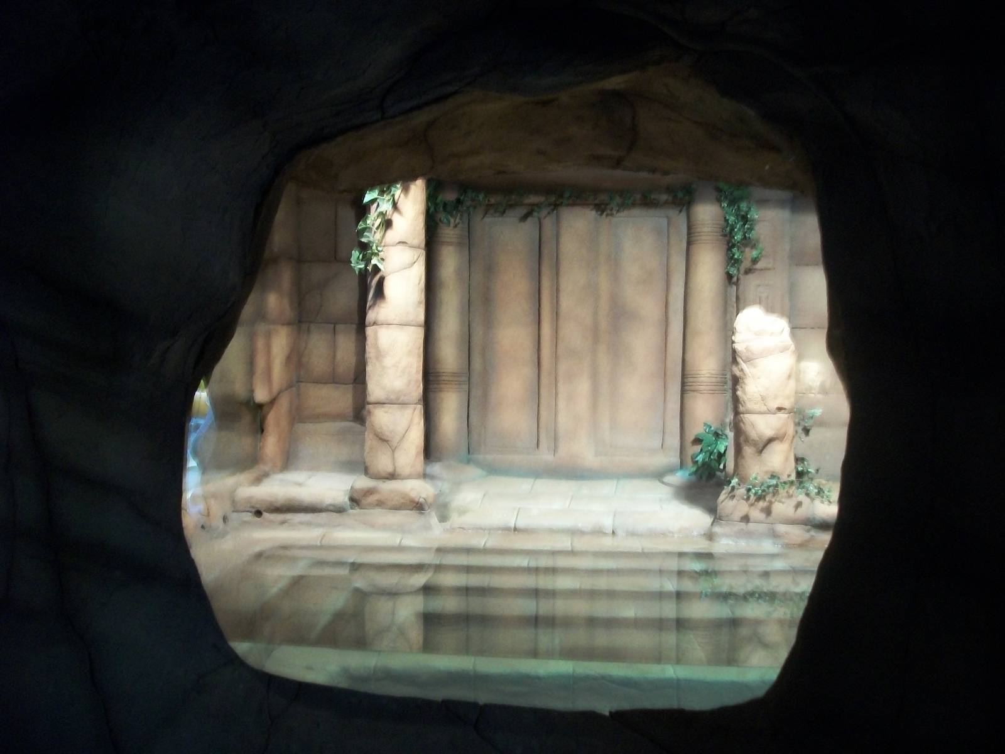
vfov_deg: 44.2
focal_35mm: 32
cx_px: 502
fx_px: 929
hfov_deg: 56.8
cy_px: 377
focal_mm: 5.7
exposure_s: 1/8
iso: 206
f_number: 2.9
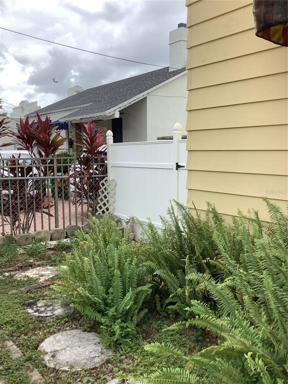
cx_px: 144
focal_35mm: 31
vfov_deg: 58.4
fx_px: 344
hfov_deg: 45.4
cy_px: 192
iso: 25
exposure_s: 1/479
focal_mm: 3.3
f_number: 2.4
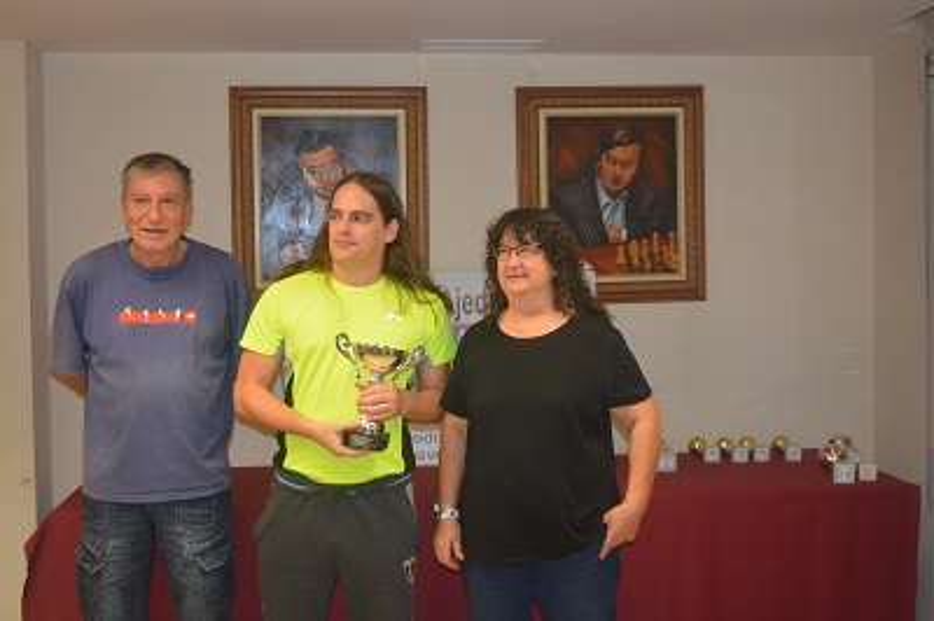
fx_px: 1205
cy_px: 310
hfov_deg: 42.4
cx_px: 467
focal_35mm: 46
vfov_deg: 28.9
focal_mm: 31
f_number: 4.2
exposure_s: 1/60
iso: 640
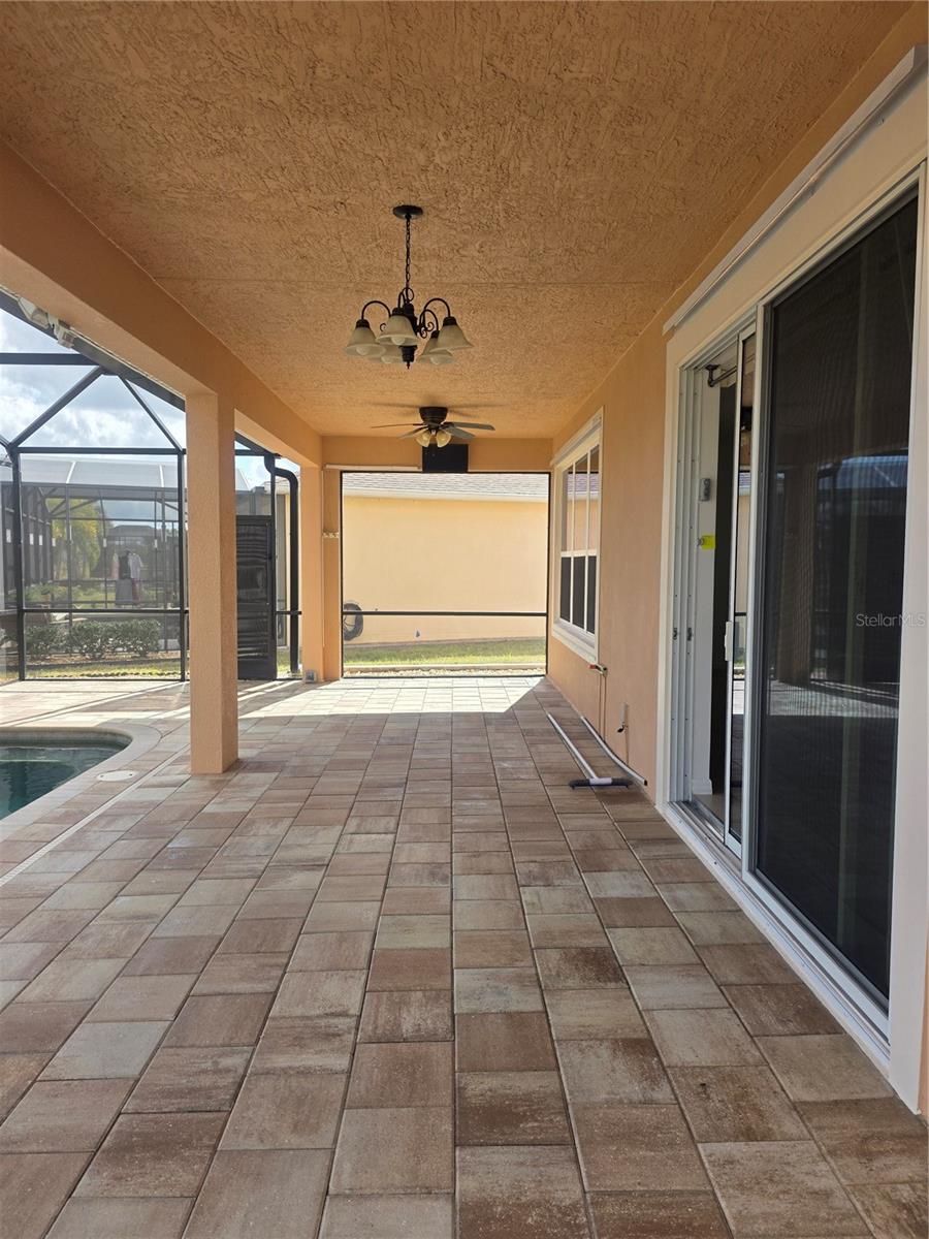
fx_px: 823
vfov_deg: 73.9
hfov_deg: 58.9
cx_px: 464
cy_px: 620
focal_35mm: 23
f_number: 1.7
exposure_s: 1/1314
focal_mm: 6.3
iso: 80
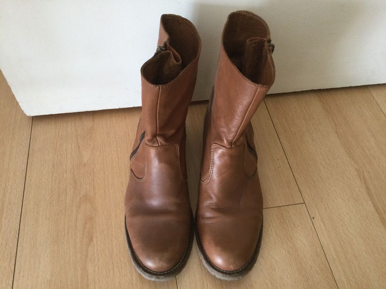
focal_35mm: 31
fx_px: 346
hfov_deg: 58.4
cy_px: 144
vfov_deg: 45.4
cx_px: 193
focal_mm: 3.3
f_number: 2.4
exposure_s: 1/33
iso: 160
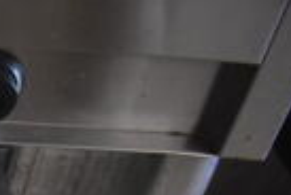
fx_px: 972
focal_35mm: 120
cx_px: -338
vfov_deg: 10.5
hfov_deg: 13.7
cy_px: 394
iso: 2500
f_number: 3.5
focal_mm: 18
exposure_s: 1/125
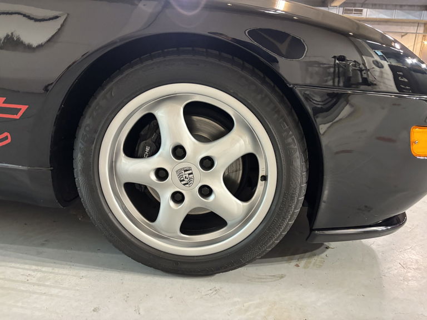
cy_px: 160
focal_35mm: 26
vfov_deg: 53.1
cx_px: 214
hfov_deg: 67.3
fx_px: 321
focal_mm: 5.96
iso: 500
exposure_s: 1/50
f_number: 1.6
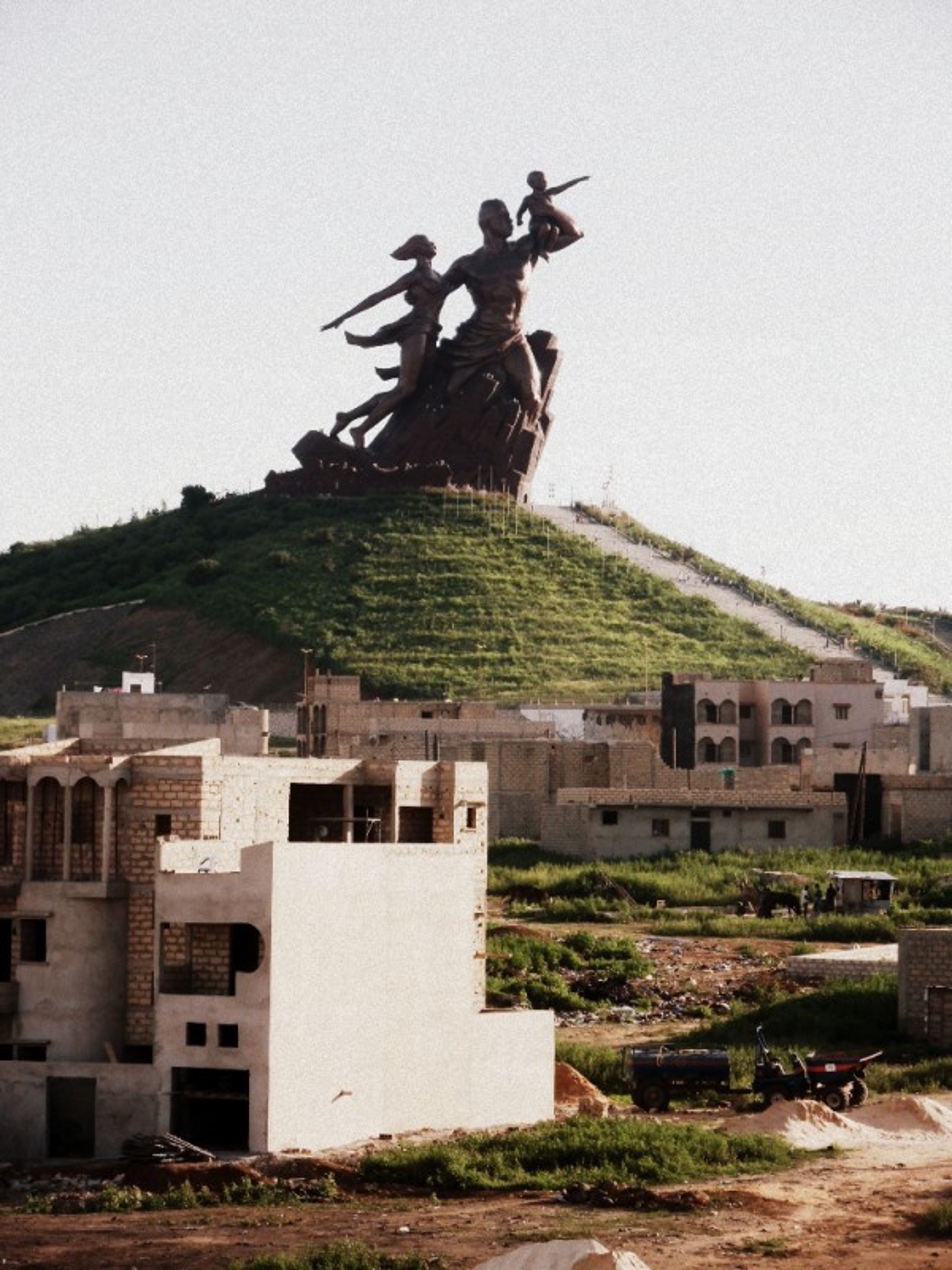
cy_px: 635
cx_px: 476
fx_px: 5500
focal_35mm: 150
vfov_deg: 13.2
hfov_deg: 9.9
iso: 80
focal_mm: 26.3
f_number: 5.8
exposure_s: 1/350
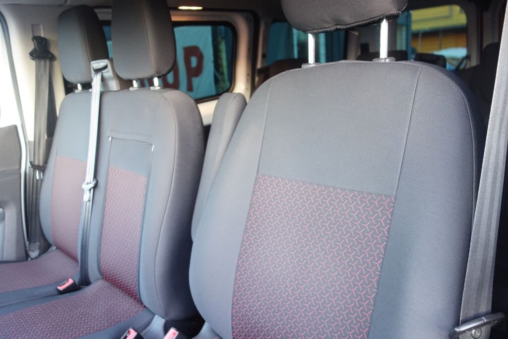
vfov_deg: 46.4
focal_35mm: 28
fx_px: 395
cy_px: 170
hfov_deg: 65.5
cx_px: 254
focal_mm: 10.4
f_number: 1.8
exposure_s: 1/30
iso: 400
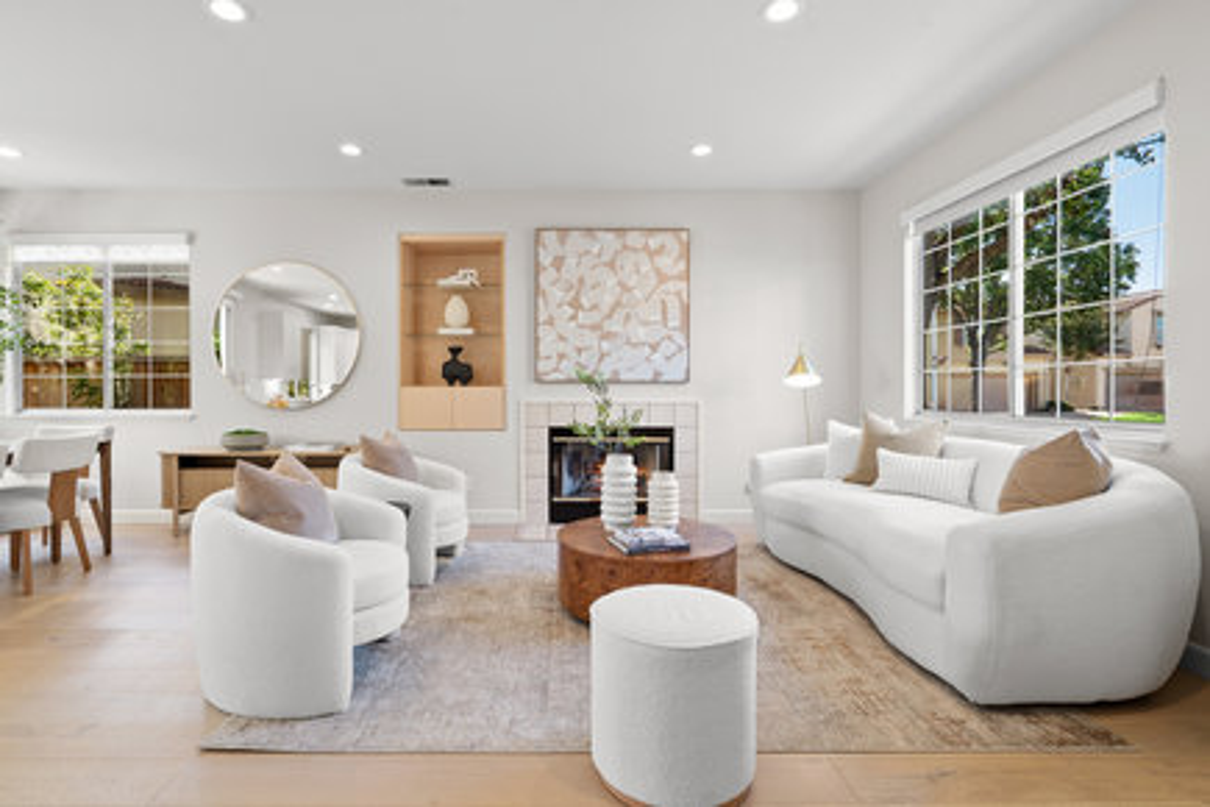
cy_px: 404
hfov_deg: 96.7
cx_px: 605
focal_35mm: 16
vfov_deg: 73.7
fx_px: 538
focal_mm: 16
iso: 400
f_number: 9
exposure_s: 1/6
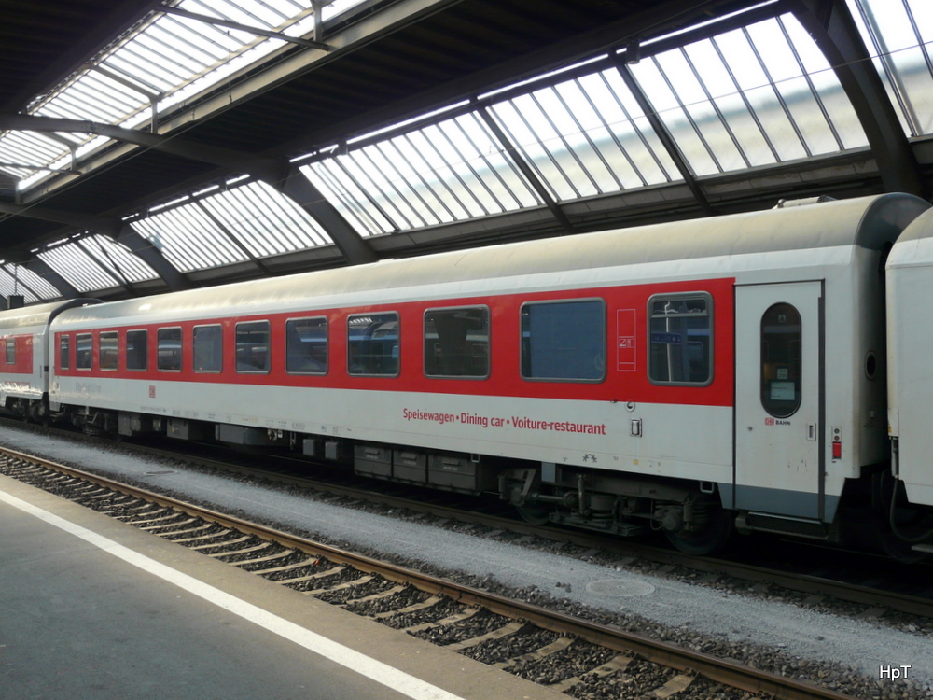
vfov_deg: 44.2
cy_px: 350
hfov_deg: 56.8
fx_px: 862
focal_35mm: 32
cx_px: 466
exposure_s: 1/100
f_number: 2.8
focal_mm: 5.3
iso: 100
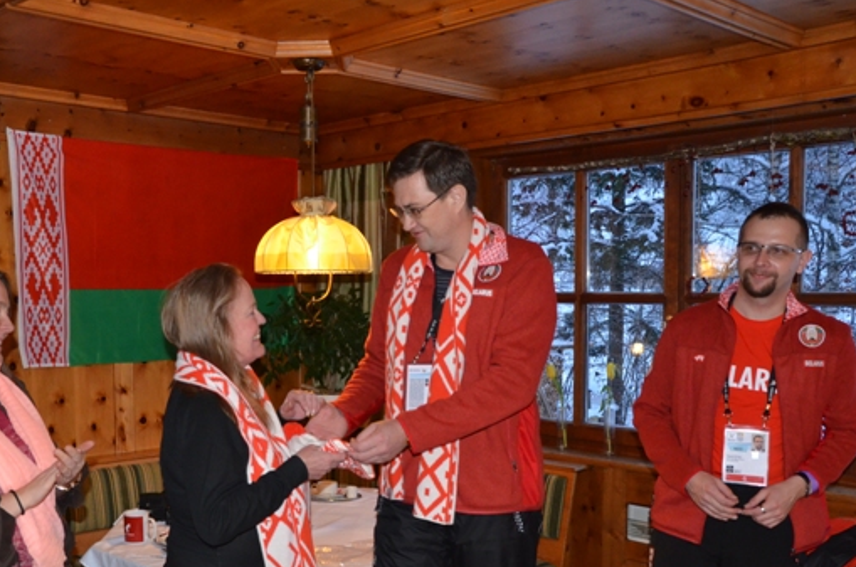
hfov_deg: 48.7
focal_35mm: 40
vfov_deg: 33.5
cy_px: 333
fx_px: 940
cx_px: 345
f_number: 6.3
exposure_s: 1/60
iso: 2500
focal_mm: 21
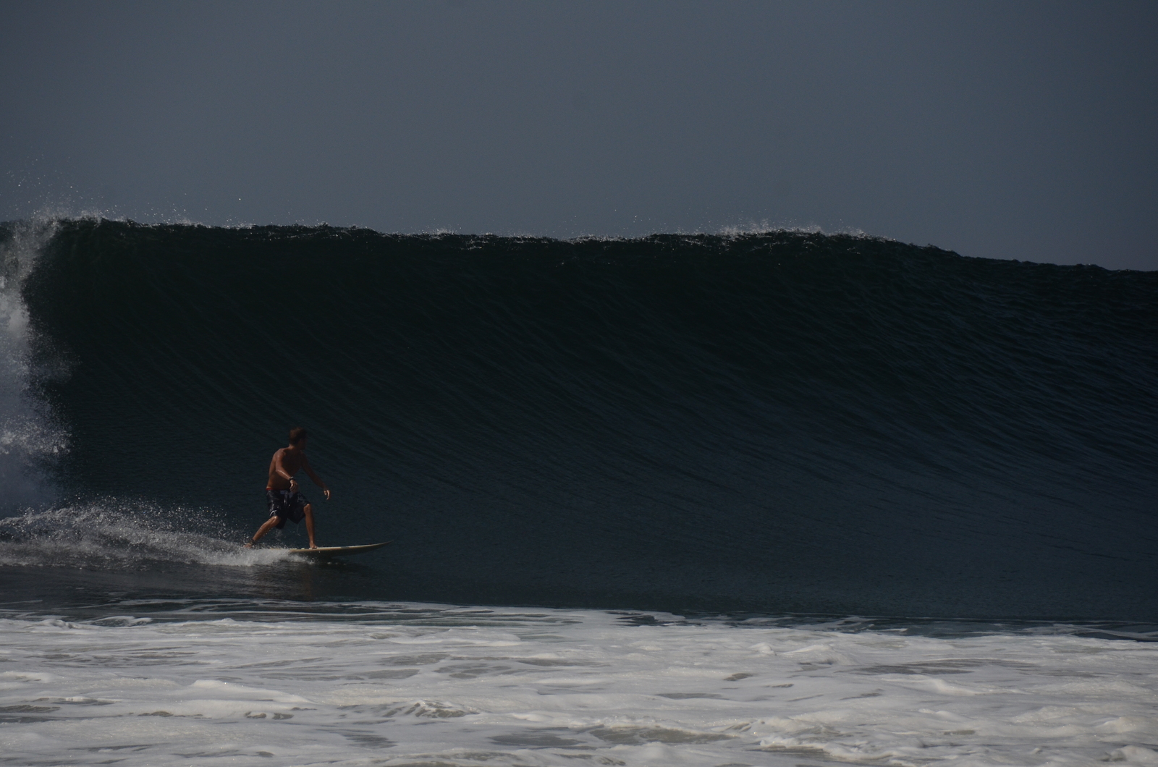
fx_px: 9631
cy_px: 384
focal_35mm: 300
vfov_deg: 4.6
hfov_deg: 6.9
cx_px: 579
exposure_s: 1/5000
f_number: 9
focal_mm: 200
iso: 400
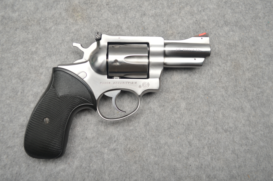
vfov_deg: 36.8
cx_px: 136
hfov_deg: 53.2
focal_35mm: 36
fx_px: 273
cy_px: 90
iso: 100
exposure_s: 1/200
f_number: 4.5
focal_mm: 24
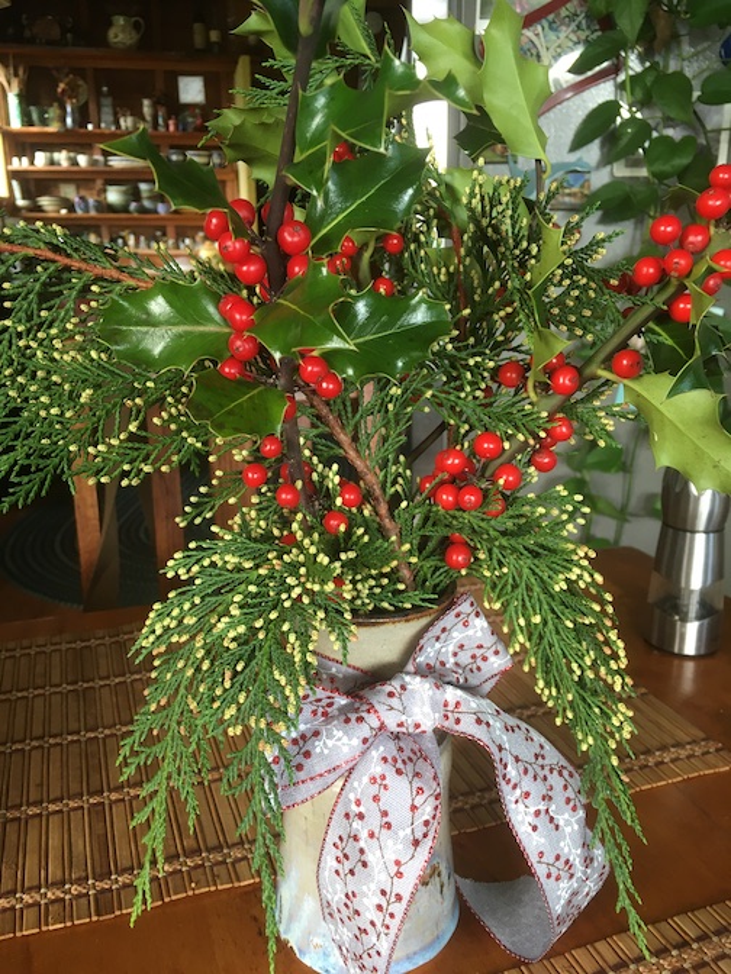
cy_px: 487
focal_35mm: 29
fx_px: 817
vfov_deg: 61.7
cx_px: 366
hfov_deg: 48.2
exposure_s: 1/30
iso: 64
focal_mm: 4.15
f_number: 2.2
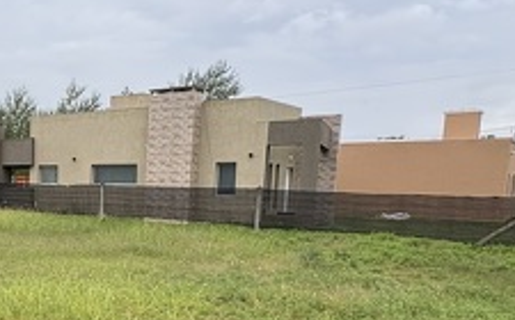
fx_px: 617
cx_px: -27
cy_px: 265
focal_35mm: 44
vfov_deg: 28.4
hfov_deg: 38.8
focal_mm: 2.22
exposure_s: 1/600
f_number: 2.2
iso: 40
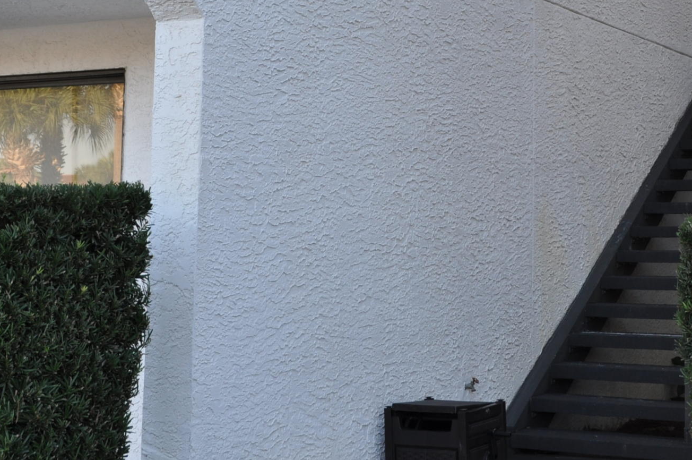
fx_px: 1325
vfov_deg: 19.5
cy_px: 89
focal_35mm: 69
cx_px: 375
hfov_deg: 29.3
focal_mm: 20
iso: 200
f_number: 5.6
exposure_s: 1/125
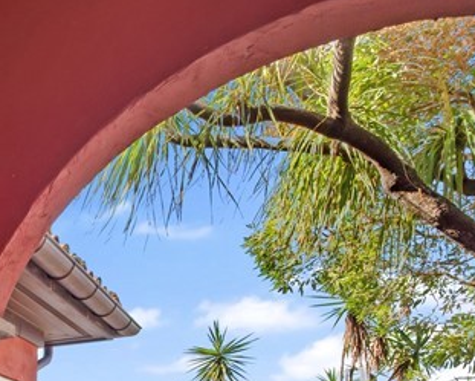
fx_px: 633
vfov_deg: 27.7
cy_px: 499
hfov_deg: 29.5
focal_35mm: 45
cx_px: -195
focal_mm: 7
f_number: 7.1
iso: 200
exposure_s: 1/13
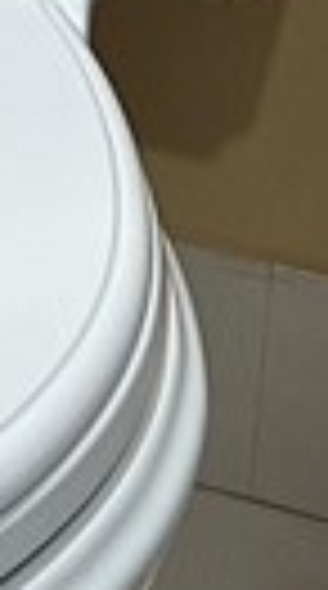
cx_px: -701
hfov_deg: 5.5
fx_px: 3192
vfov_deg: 8.9
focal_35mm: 205
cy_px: -1072
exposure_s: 1/60
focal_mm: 6.86
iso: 125
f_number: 1.78
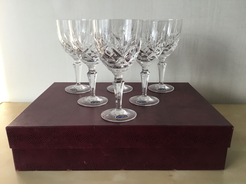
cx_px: 123
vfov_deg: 45.4
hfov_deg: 58.4
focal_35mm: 31
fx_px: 220
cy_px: 92
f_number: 2.4
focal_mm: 3.3
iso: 25
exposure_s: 1/33
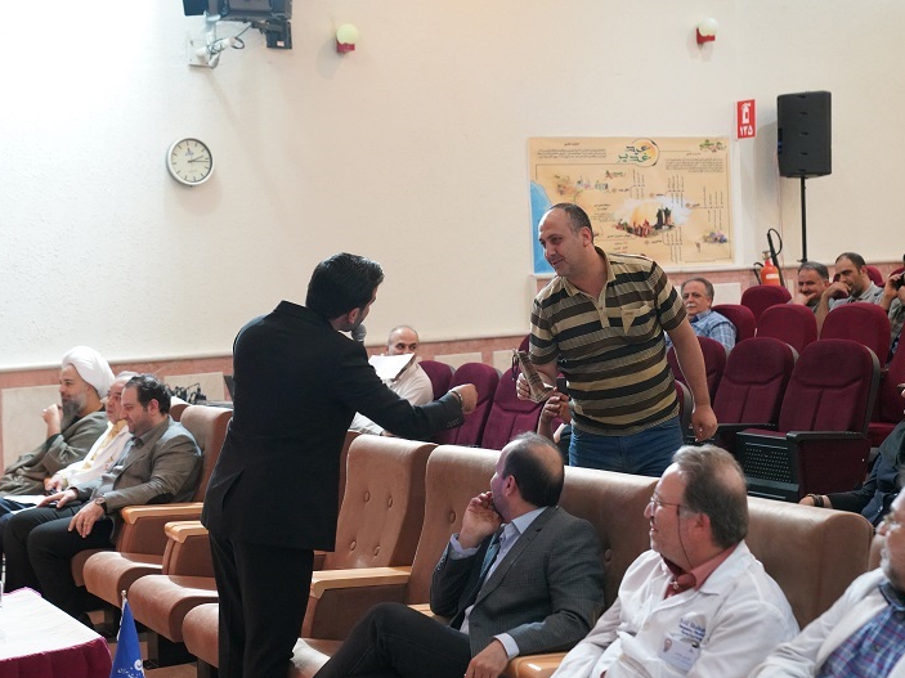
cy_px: 338
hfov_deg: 31.7
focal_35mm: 61
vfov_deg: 24.0
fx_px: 1595
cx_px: 478
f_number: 4
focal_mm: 56
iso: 8000
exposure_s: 1/160
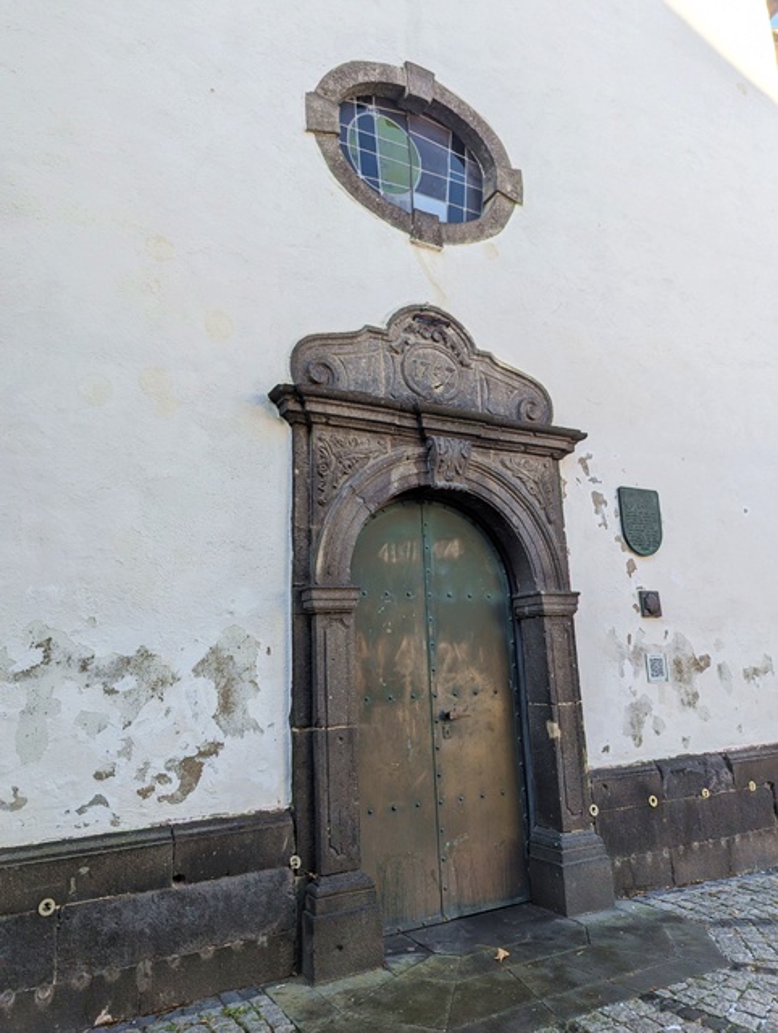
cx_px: 389
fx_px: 717
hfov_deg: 56.9
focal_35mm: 24
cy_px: 516
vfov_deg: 71.5
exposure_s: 1/311
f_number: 1.85
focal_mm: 6.81
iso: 44
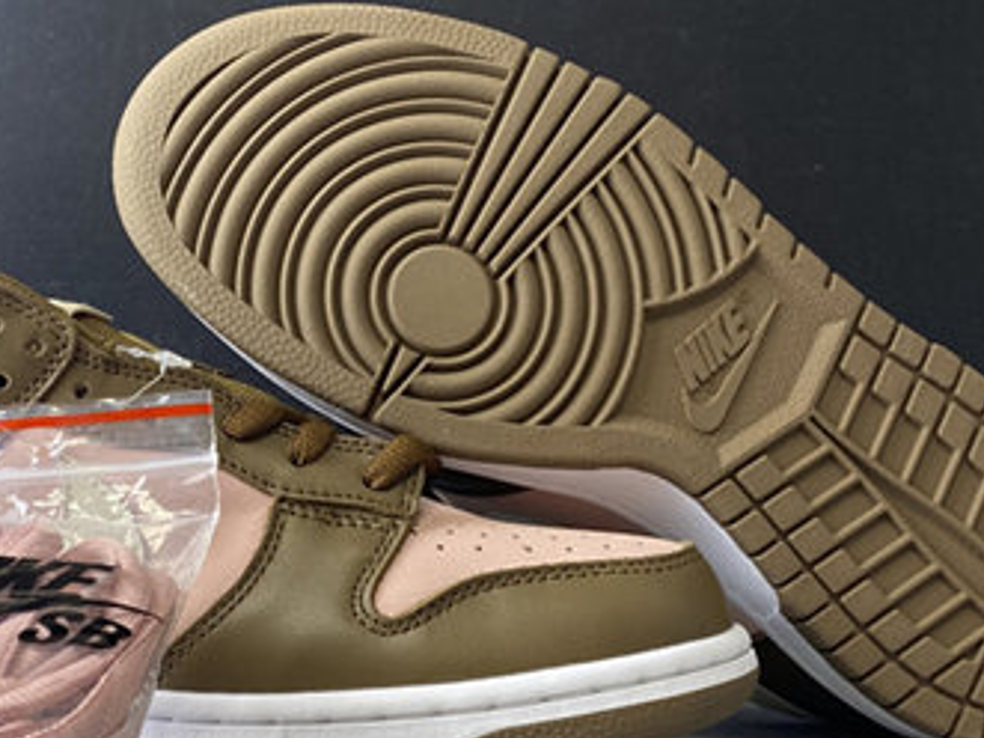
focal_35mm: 55
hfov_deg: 34.6
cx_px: 333
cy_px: 513
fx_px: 1563
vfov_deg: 26.3
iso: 80
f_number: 1.8
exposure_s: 1/50
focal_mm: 4.25
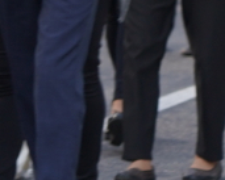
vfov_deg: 2.1
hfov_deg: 2.6
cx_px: -238
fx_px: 4984
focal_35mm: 748
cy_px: -27
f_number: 4
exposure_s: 1/160
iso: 250
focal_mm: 105
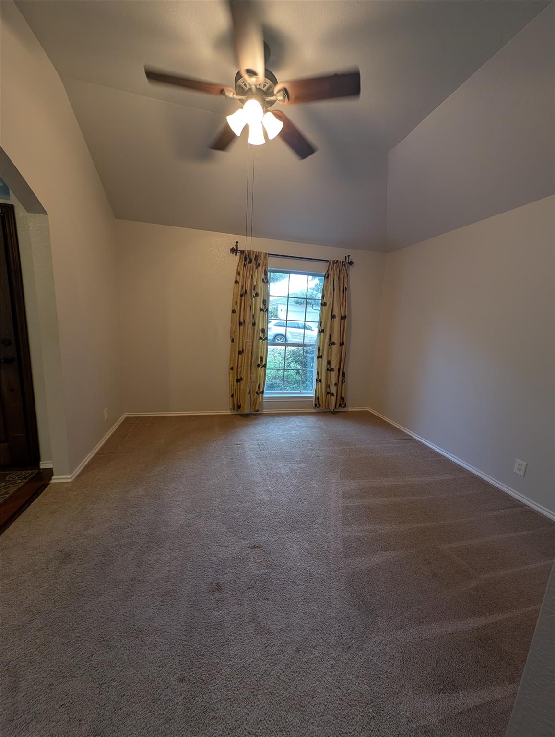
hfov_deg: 94.7
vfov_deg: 110.4
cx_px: 278
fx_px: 256
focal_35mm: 12
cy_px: 368
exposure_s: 1/30
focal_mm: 2.23
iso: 81
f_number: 1.95
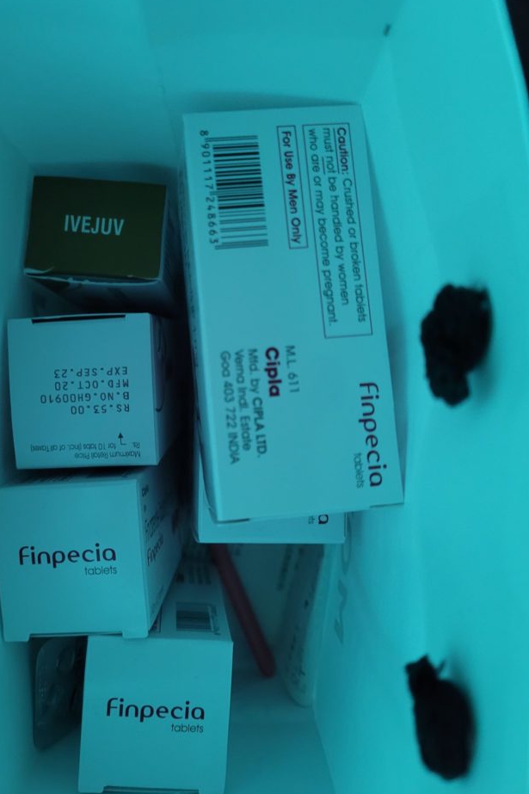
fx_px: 661
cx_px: 218
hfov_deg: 43.4
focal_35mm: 30
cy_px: 366
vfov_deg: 61.9
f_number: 1.8
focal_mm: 5.4
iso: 800
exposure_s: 1/24
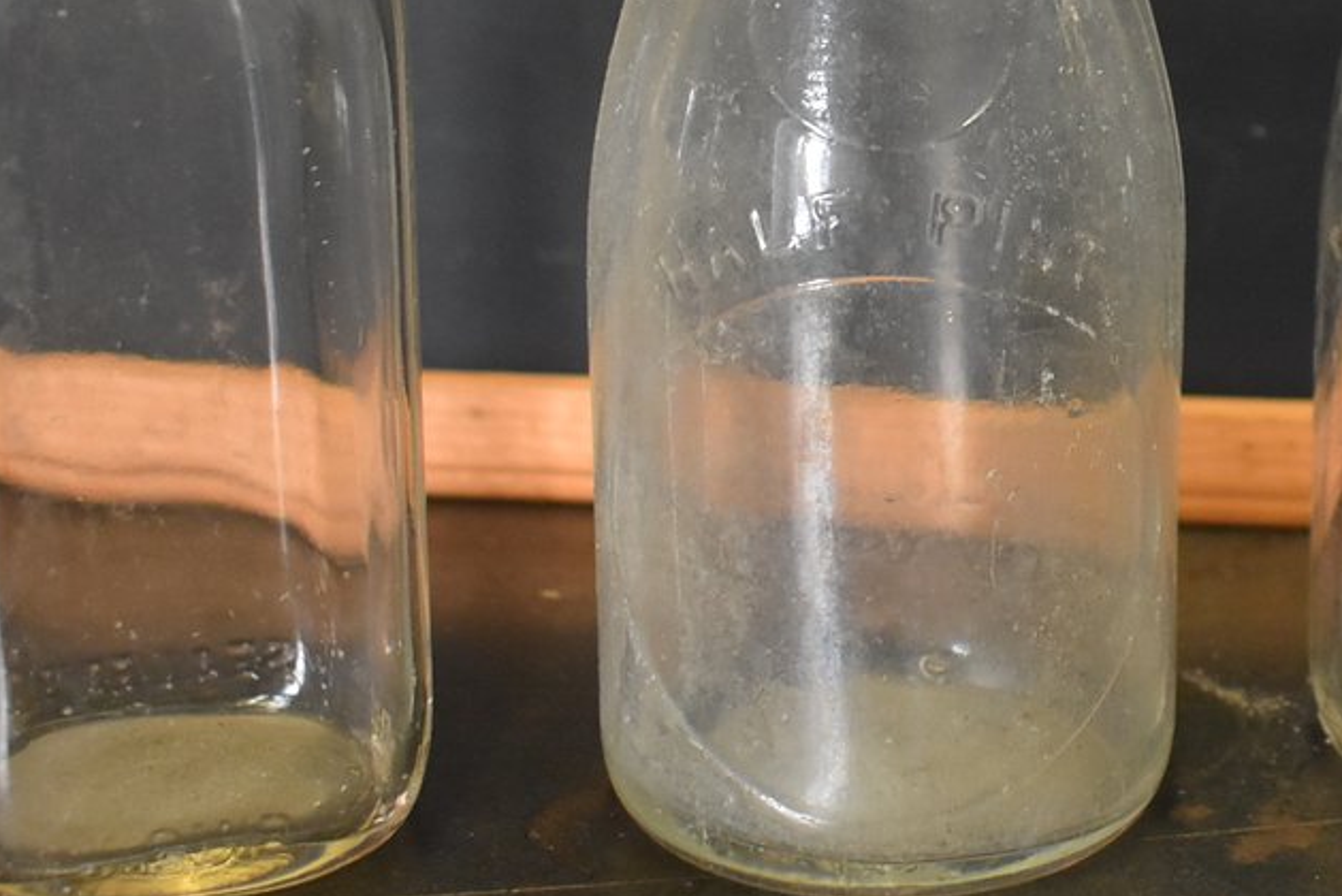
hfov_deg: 24.4
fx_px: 3021
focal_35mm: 81
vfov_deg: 16.7
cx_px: 1176
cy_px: 178
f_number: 4
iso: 1600
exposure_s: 1/125
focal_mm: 20
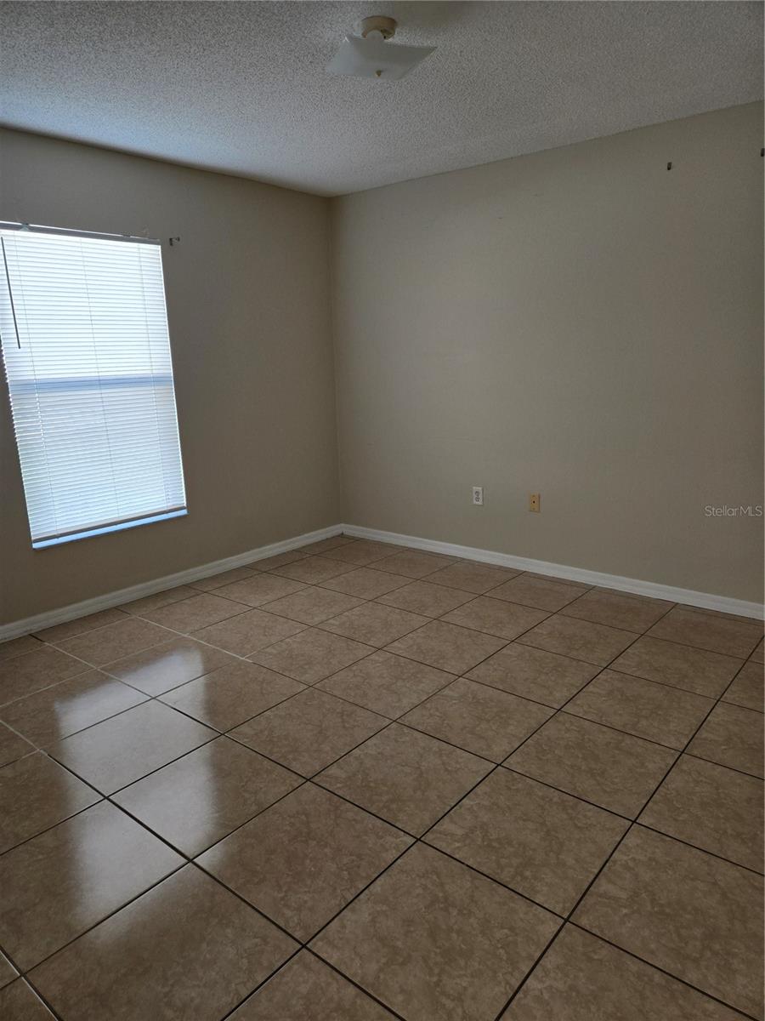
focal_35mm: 23
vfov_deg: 73.9
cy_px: 510
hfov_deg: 58.9
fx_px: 678
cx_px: 382
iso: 100
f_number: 1.8
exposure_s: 1/180
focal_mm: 5.4
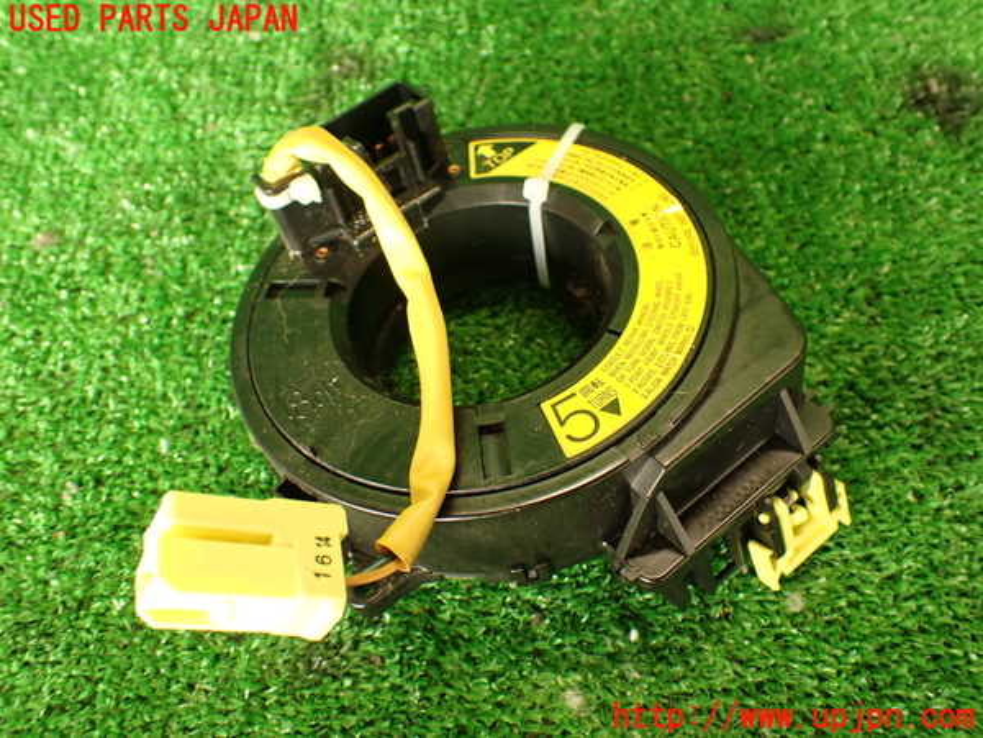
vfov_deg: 44.2
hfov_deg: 56.8
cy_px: 369
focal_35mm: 32
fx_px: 909
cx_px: 492
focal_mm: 5.79
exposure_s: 1/30
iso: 200
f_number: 2.4
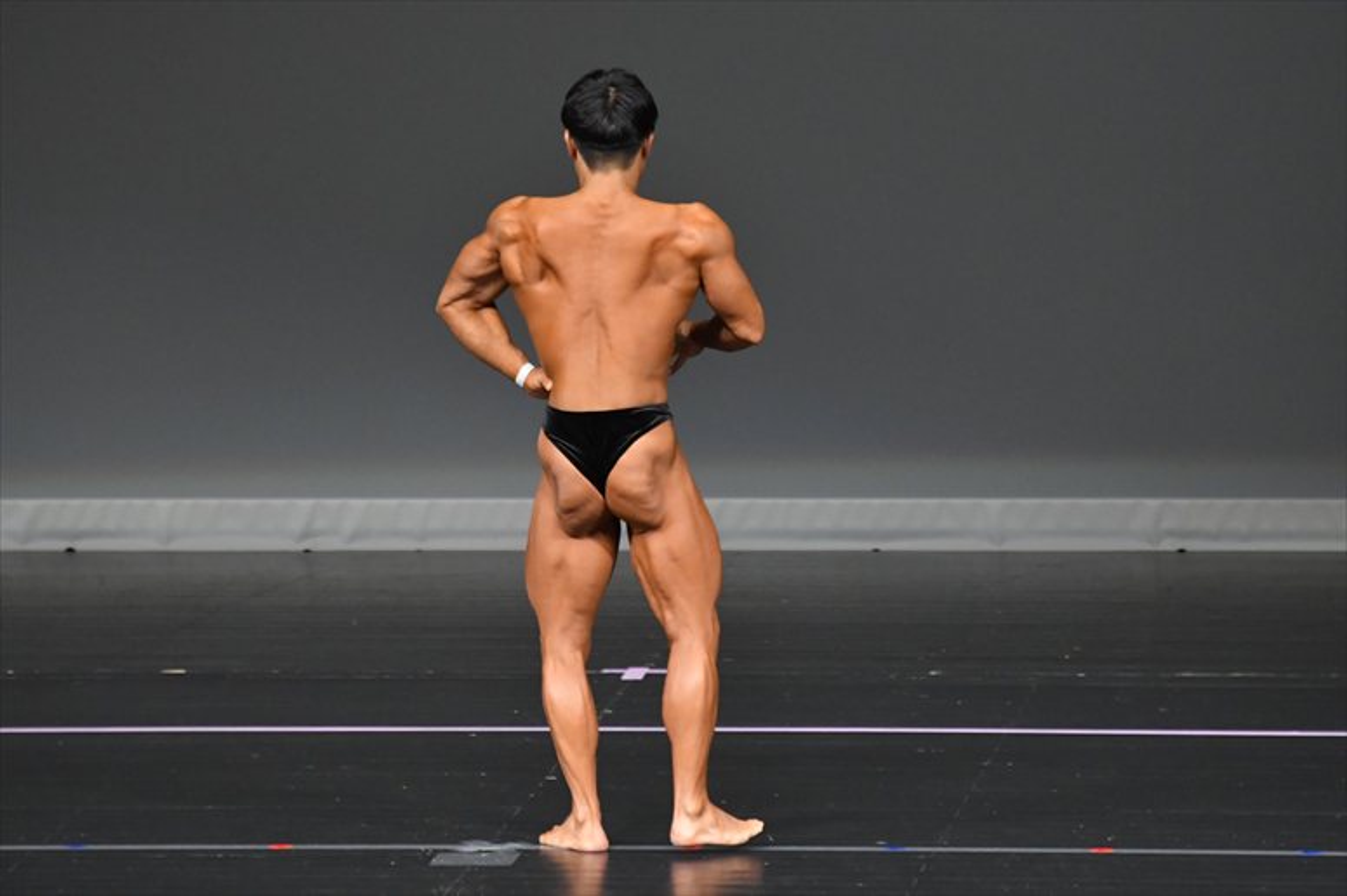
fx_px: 12903
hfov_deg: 6.0
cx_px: 674
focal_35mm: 345
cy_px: 448
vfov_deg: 4.0
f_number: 5.6
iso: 4000
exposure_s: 1/400
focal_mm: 230
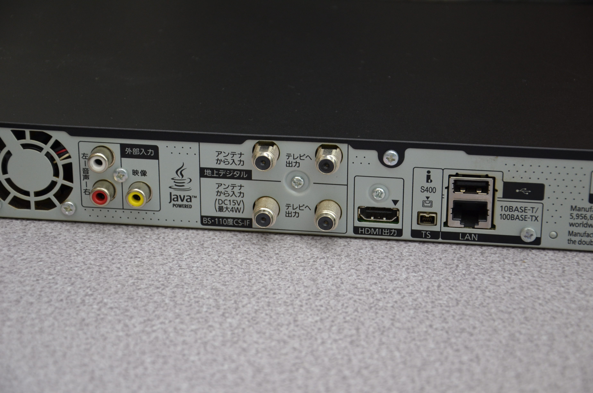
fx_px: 1849
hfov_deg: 18.2
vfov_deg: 12.1
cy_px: 196
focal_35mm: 112
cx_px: 296
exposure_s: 1/60
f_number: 5.3
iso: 560
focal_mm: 75
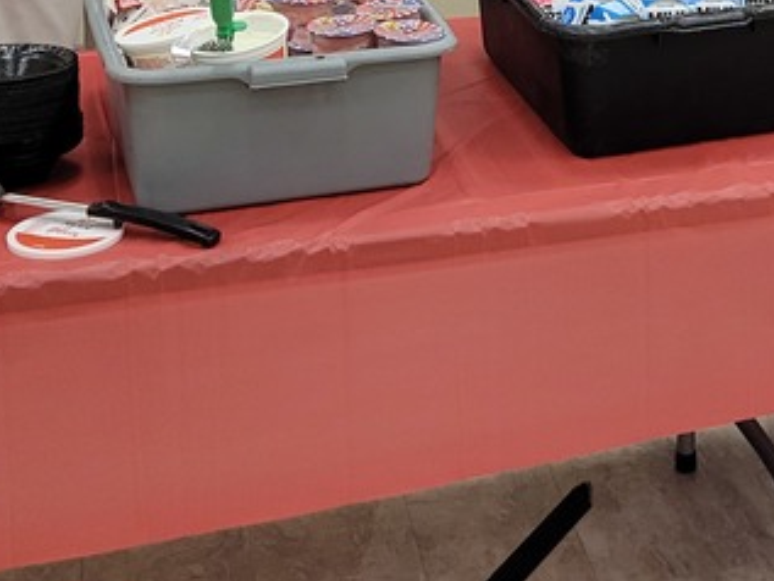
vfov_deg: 16.2
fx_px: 1879
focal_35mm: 84
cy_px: -276
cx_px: 786
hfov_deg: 22.3
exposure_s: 1/120
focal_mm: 5.4
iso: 250
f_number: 1.8
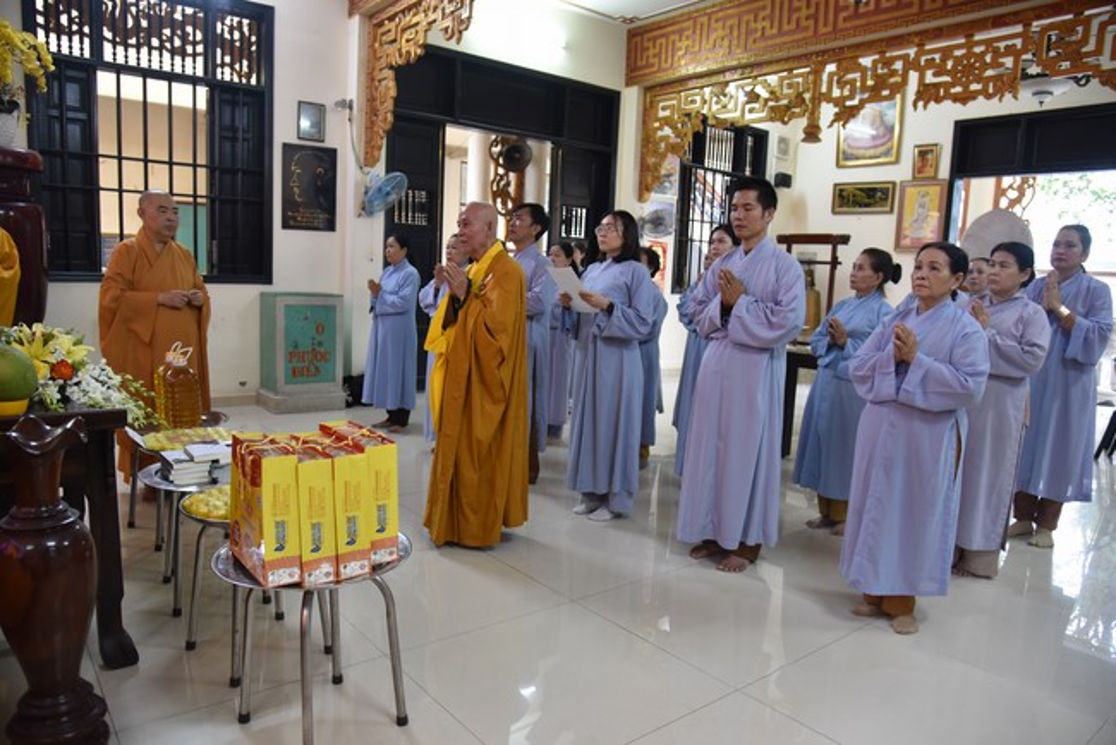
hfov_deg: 73.7
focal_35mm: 24
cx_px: 558
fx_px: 744
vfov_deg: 53.2
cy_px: 372
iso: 2200
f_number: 4
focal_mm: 24
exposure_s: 1/60
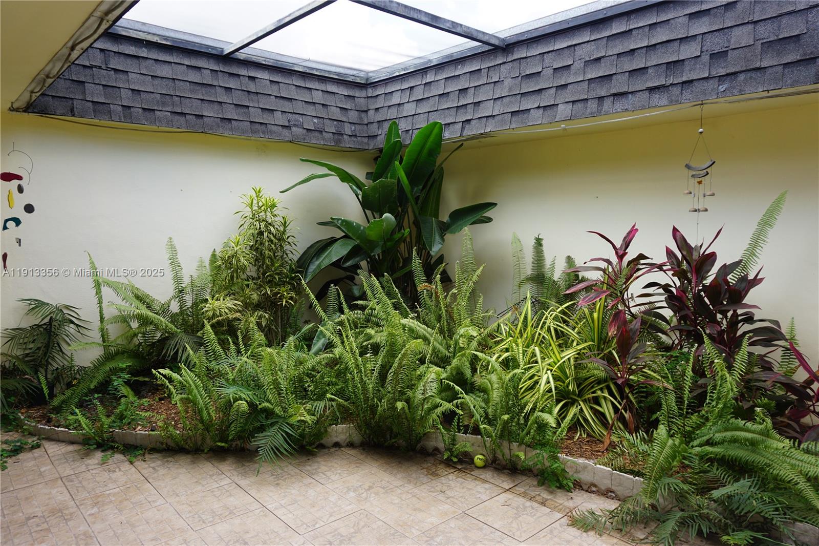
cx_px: 410
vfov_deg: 53.1
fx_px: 546
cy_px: 273
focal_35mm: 24
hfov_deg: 73.8
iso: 100
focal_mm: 16
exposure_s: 1/60
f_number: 5.6
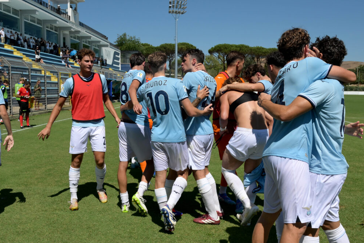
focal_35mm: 37
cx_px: 180
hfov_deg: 51.9
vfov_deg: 35.9
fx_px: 374
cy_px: 121
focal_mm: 24
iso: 250
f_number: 9
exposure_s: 1/1250
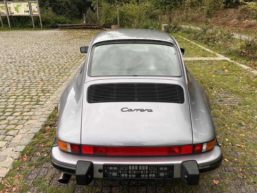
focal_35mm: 27
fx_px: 200
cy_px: 95
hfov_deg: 65.3
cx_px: 131
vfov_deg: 51.4
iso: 50
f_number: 1.6
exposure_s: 1/449
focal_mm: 5.1
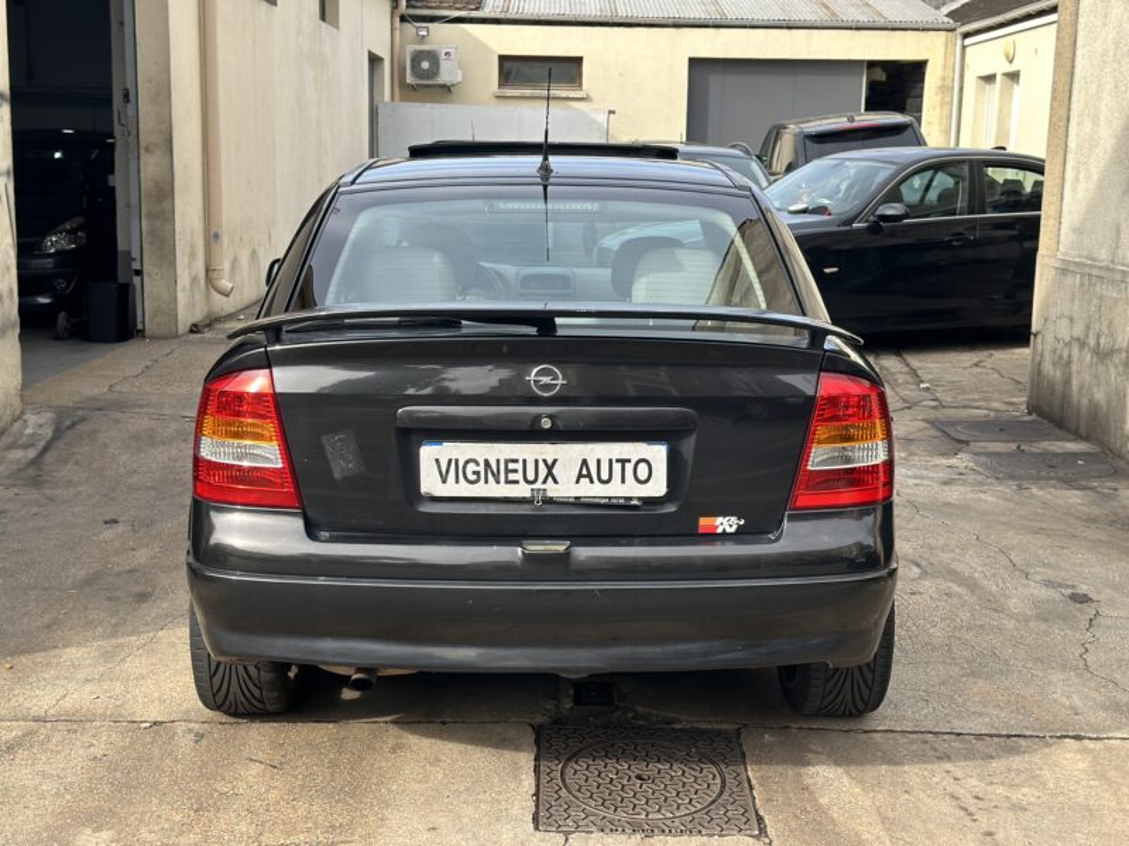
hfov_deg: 39.7
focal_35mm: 48
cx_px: 564
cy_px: 423
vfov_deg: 30.3
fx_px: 1566
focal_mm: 6.86
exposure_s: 1/830
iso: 64
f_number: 1.78
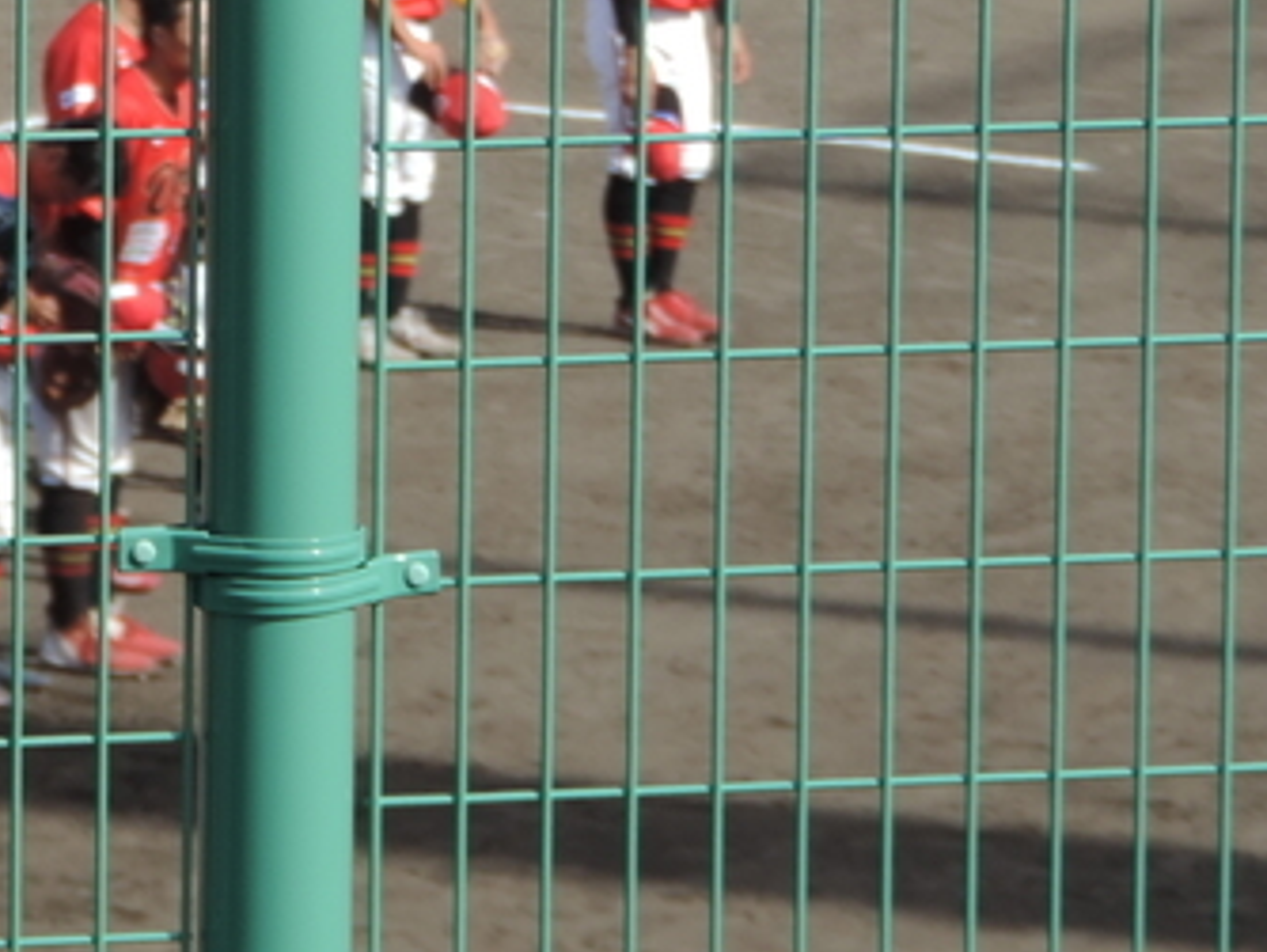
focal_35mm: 407
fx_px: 14908
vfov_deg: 3.7
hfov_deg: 4.9
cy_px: 429
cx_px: -231
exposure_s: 1/320
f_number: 4.5
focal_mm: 30.3
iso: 80
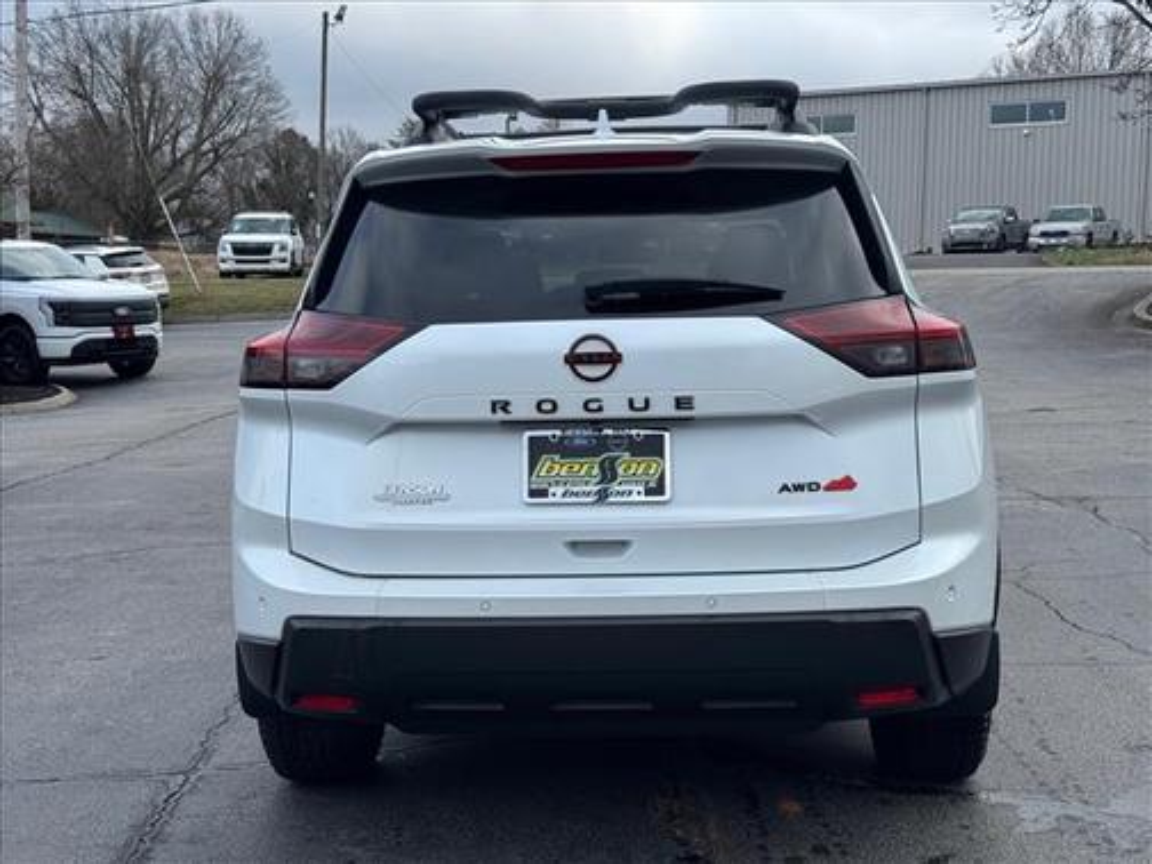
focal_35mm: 48
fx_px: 1597
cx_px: 576
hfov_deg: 39.7
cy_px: 432
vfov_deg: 30.3
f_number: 1.78
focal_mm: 6.76
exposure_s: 1/1094
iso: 64
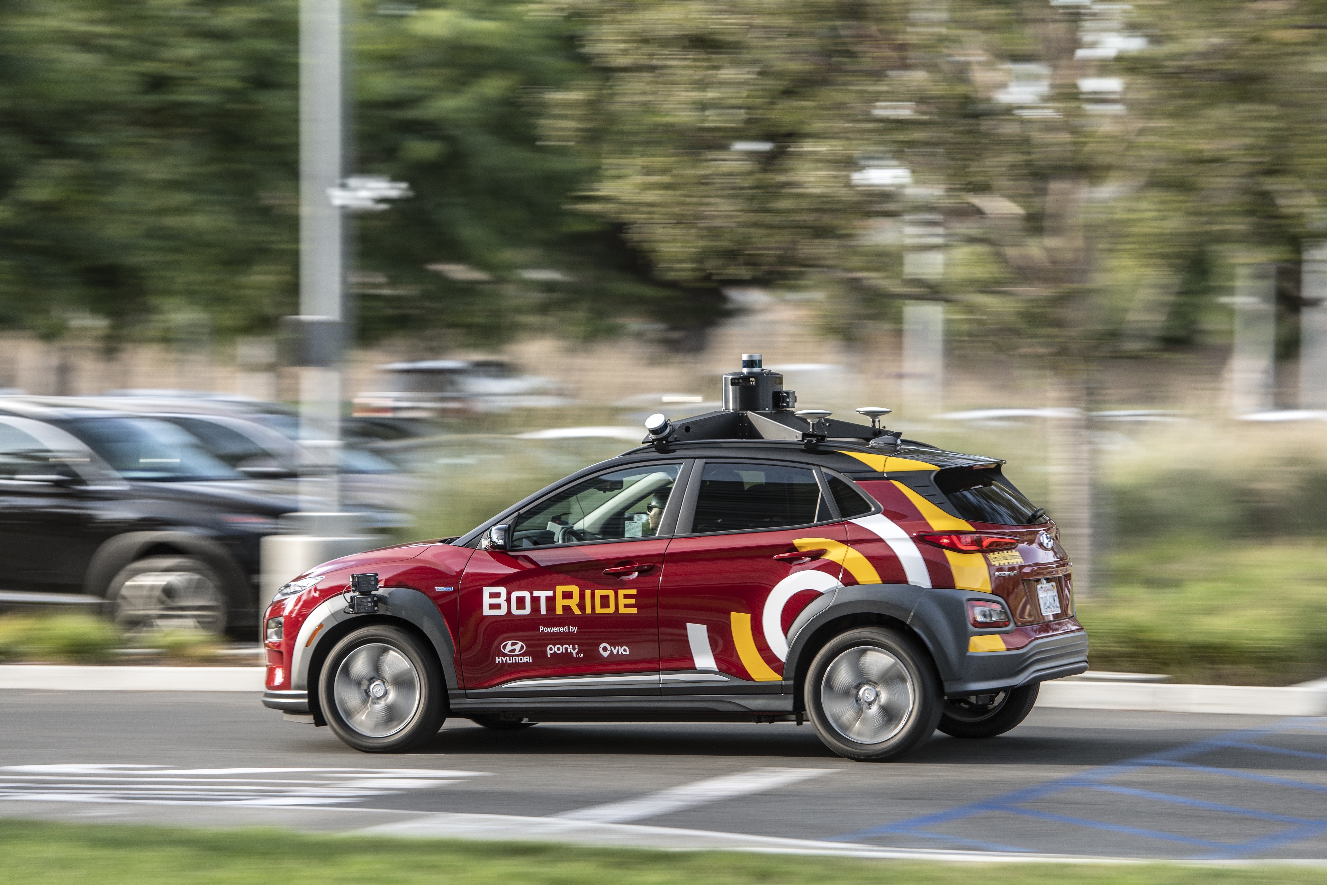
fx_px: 4976
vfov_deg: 10.2
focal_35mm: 135
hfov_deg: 15.2
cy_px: 442
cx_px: 664
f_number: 5
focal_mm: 135
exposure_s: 1/40
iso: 64
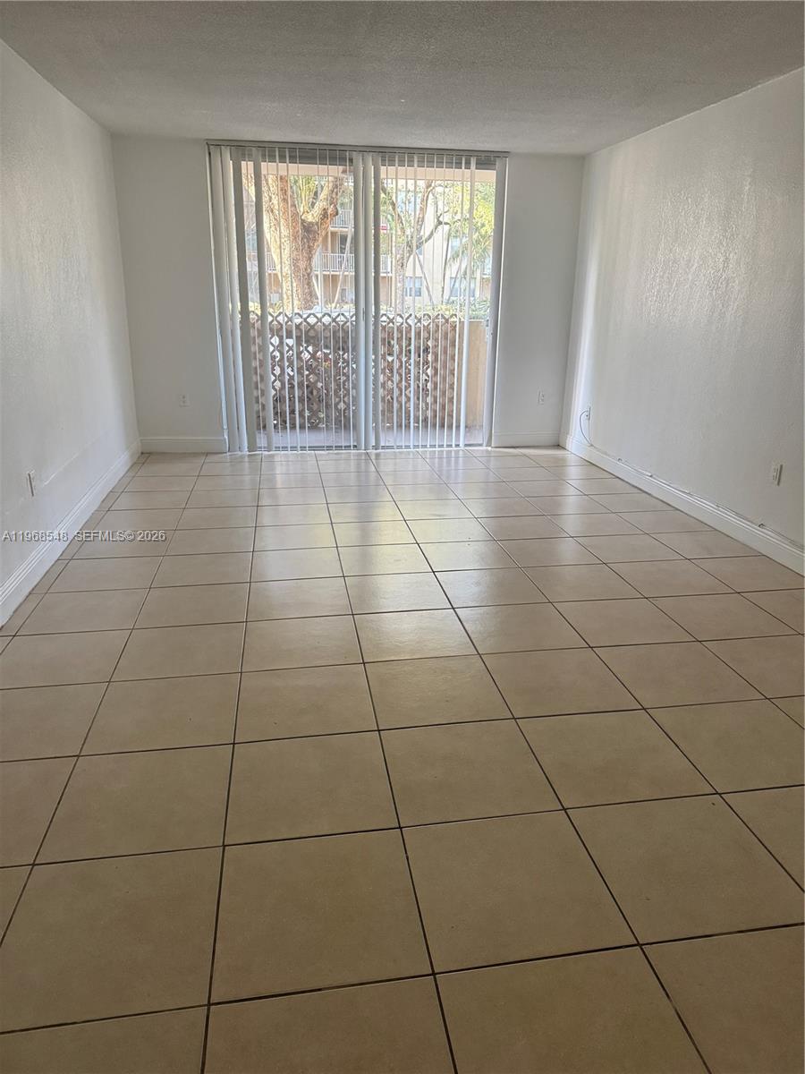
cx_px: 402
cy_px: 537
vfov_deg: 71.6
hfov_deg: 56.8
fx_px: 744
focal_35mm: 24
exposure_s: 1/60
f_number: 1.78
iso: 640
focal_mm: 6.76
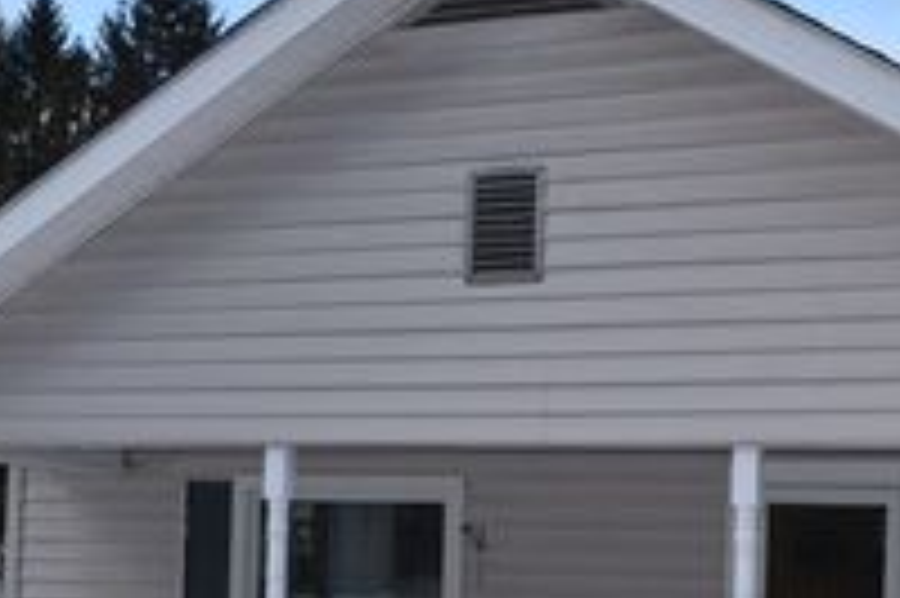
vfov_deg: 18.0
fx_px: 1873
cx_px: 522
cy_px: 461
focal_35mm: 75
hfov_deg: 27.0
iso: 100
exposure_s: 1/200
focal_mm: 20
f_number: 7.1
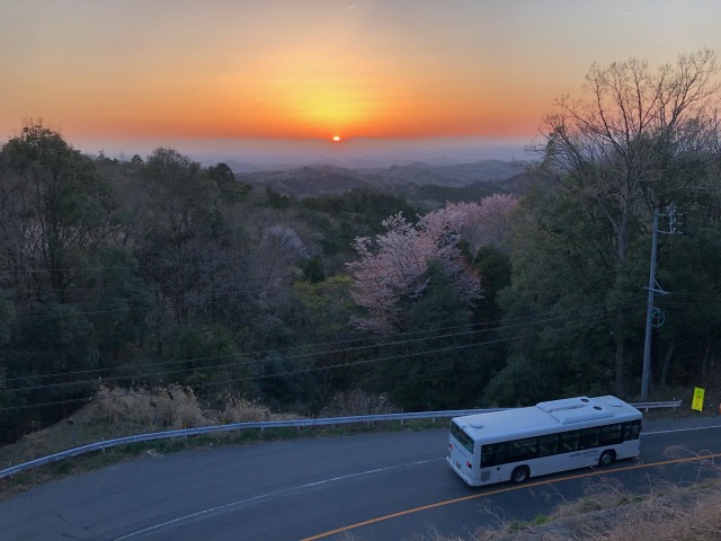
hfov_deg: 63.4
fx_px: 583
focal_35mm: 28
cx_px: 360
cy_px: 270
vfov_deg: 49.7
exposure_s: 1/120
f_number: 1.8
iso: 32
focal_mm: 3.99
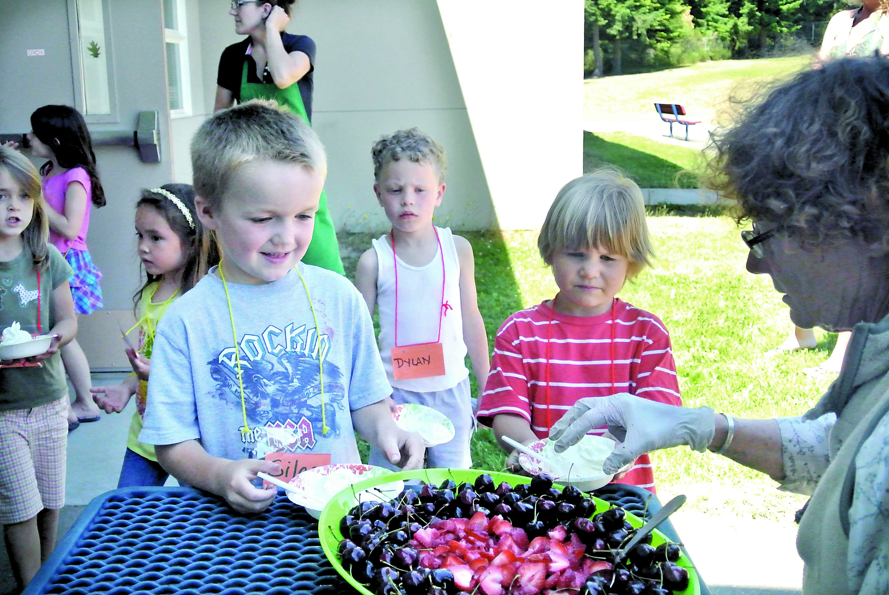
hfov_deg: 48.4
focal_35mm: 40
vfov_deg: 33.5
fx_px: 989
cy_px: 299
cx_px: 441
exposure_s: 1/2000
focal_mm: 14.5
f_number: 4
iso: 1600
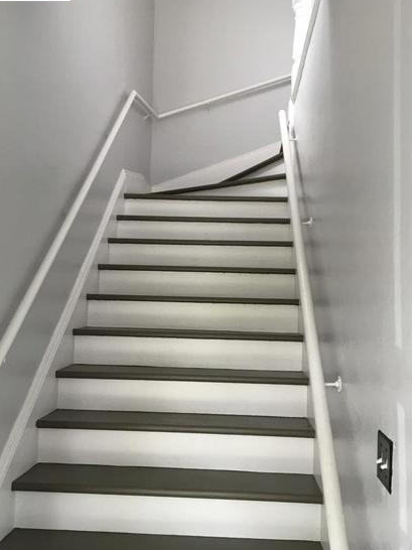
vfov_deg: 53.9
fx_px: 540
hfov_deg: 41.8
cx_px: 211
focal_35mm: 34
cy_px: 295
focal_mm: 4.15
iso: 25
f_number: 2.2
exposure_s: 1/30
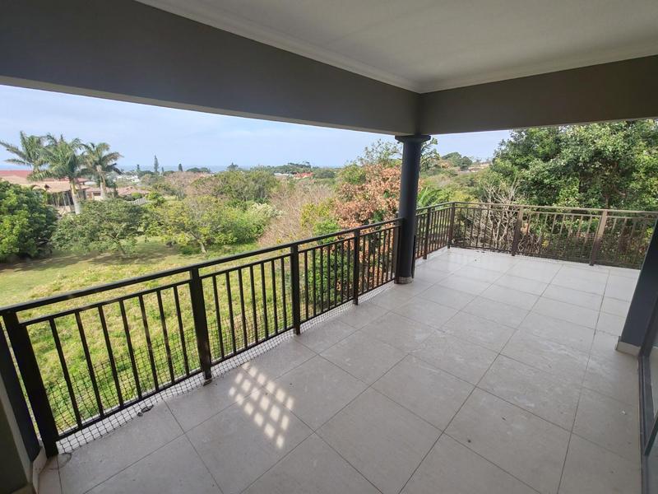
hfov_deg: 94.5
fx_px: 304
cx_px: 329
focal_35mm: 16
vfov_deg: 78.1
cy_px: 247
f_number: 2.2
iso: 50
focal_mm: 1.96
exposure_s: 1/560
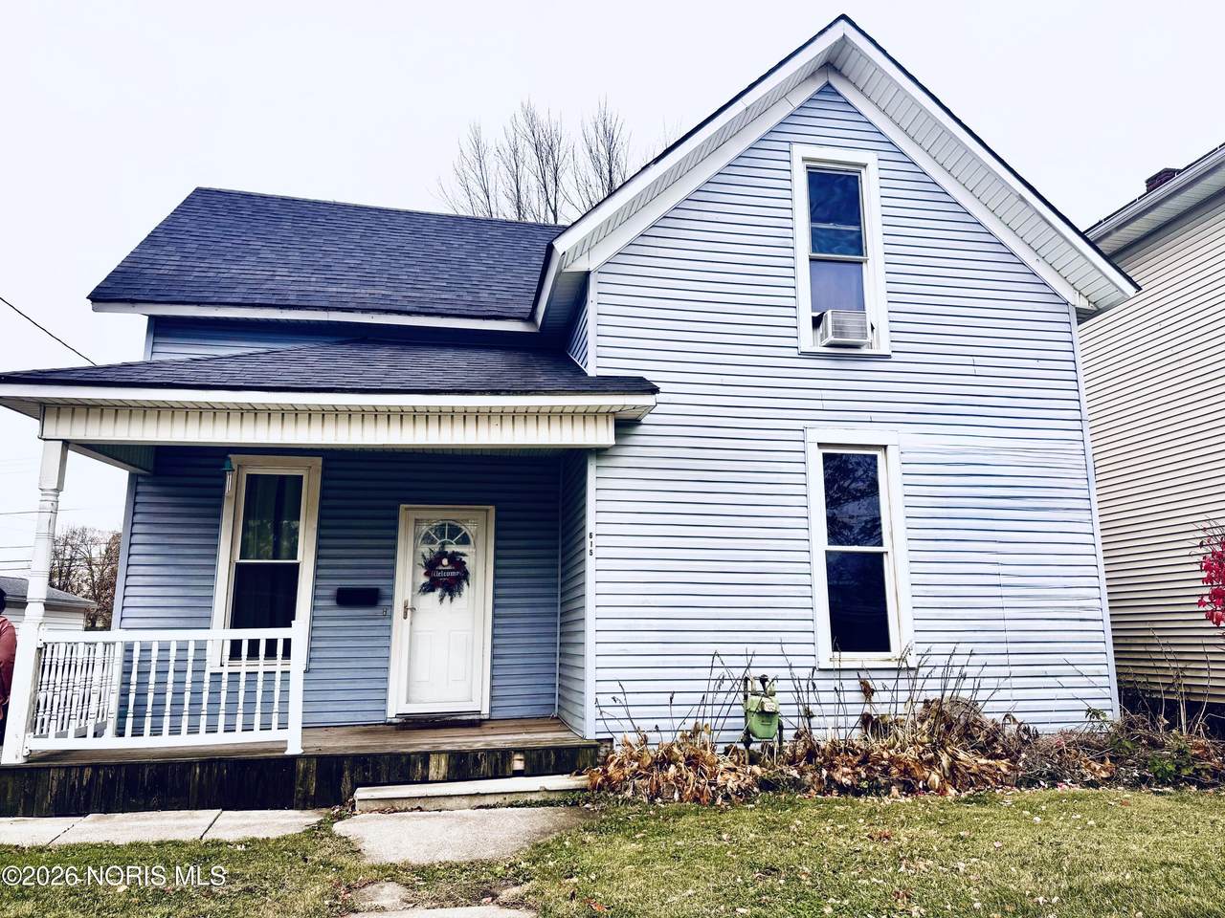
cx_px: 612
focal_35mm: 24
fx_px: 849
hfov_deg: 71.6
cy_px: 459
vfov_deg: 56.8
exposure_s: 1/842
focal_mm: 6.76
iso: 80
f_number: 1.78
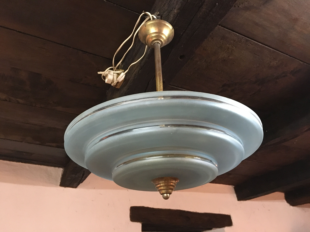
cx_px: 155
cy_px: 116
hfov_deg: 61.7
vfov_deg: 48.2
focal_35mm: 29
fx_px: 260
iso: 320
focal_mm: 4.15
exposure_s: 1/17
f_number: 2.2
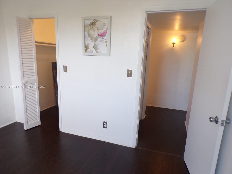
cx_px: 116
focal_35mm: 24
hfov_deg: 71.6
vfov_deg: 56.8
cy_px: 87
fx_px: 161
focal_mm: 4.3
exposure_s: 1/42
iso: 100
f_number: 3
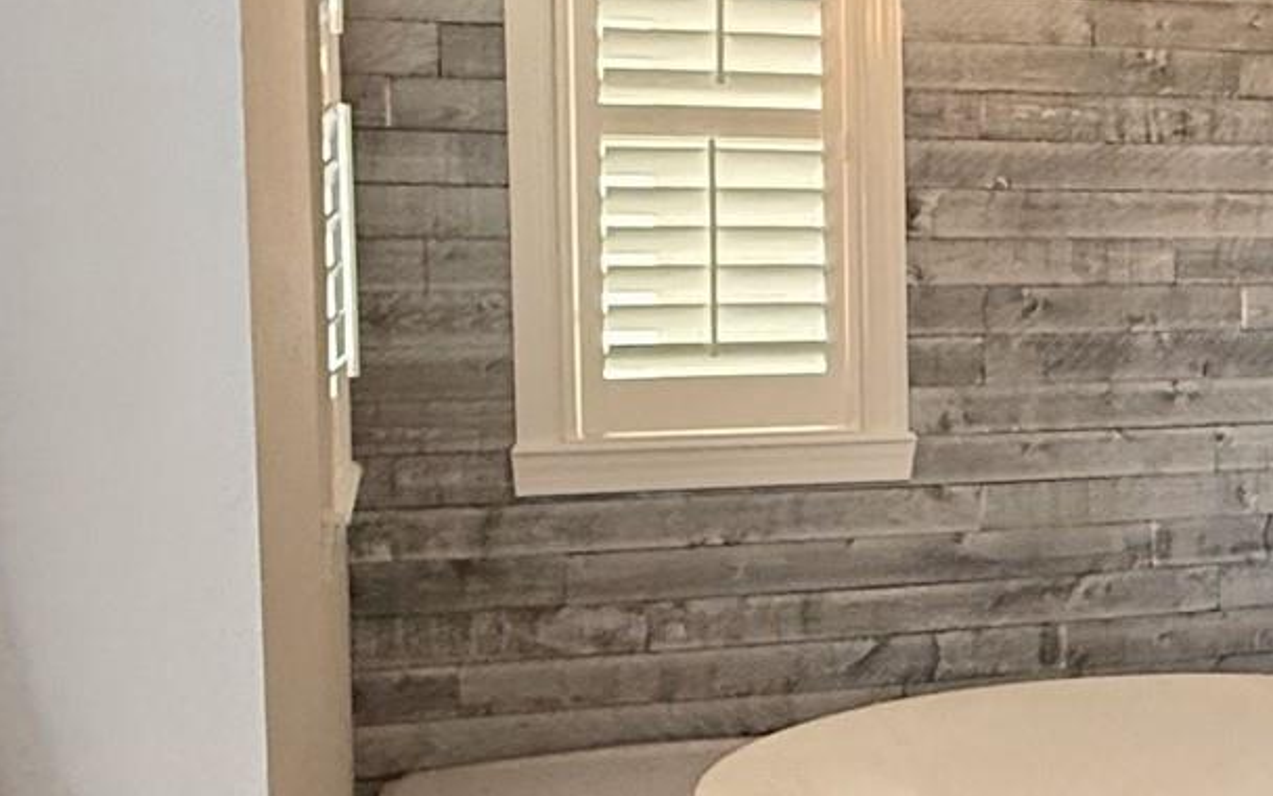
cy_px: 493
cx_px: 1188
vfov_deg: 32.6
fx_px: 1353
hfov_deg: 44.9
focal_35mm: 39
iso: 500
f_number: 2.2
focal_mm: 2.22
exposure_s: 1/60
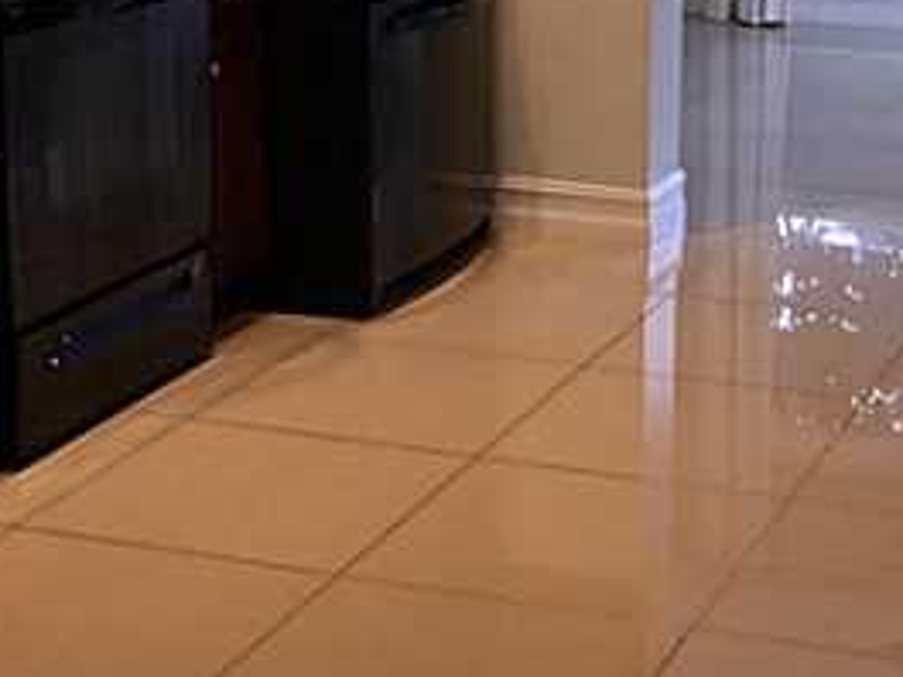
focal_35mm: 88
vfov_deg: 16.7
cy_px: 209
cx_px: 633
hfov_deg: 22.1
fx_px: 2296
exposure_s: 1/30
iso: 50
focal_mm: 4.15
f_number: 2.2
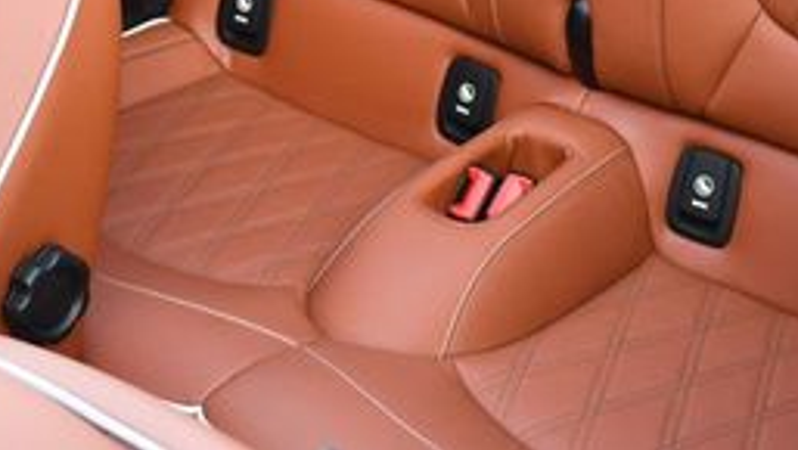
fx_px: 1990
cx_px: 605
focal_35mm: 94
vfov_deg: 12.3
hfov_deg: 22.4
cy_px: -211
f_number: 3.5
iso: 450
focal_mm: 18
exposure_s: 1/250
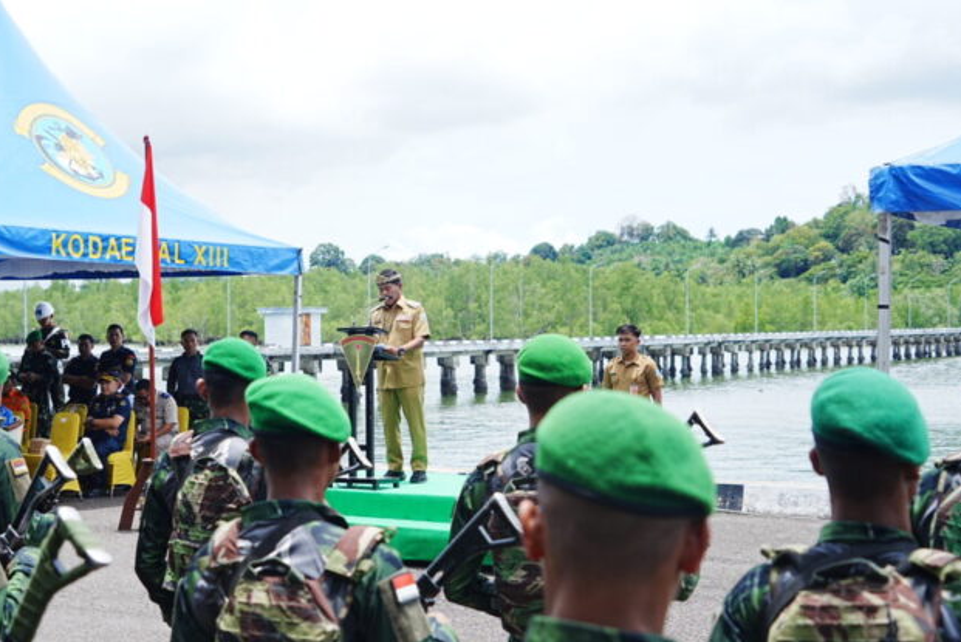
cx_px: 388
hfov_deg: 34.4
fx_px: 1549
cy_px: 299
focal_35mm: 58
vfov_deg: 23.4
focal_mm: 48
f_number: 5.6
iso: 100
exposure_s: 1/250
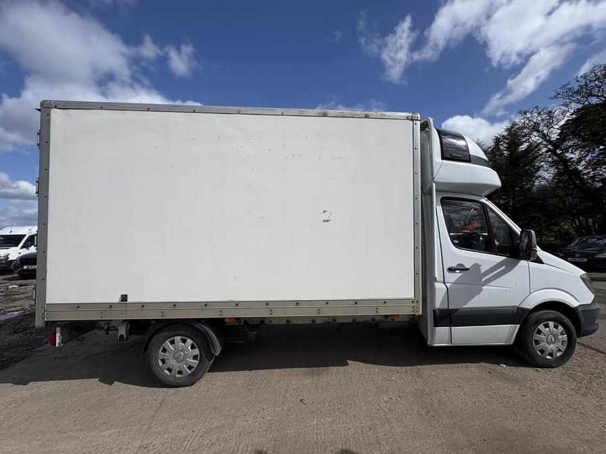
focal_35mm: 14
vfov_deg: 85.7
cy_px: 227
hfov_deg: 102.1
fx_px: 245
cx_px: 303
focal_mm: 2.22
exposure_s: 1/5263
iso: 50
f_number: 2.2
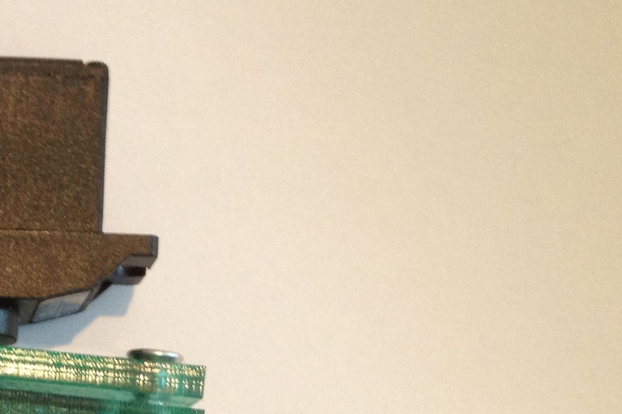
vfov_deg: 12.7
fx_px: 1814
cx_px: -129
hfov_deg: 18.4
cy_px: 523
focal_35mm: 105
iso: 125
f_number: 2.4
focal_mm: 4.28
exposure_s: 1/20
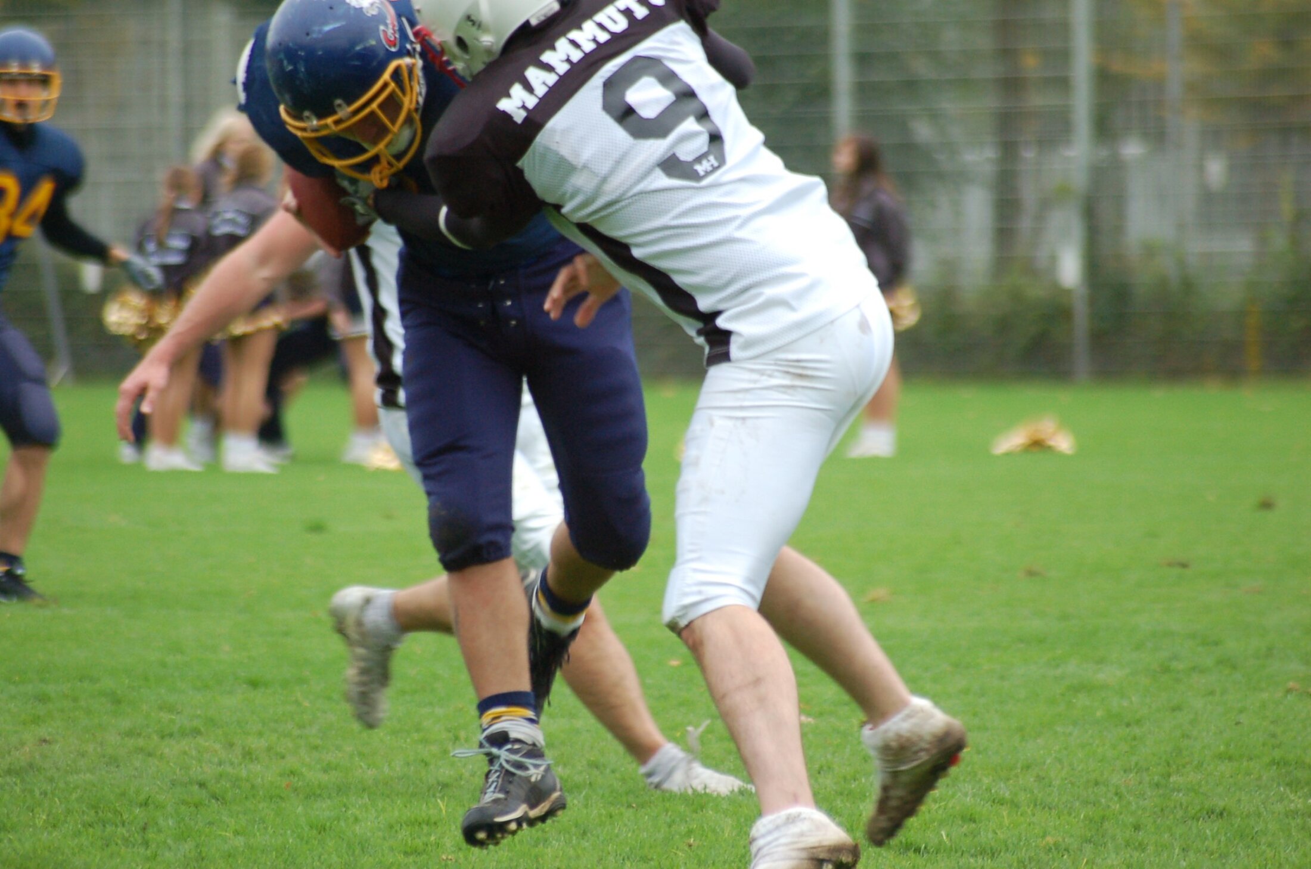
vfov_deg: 3.4
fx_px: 14721
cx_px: 656
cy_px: 434
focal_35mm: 405
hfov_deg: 5.1
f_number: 5.6
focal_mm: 270
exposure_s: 1/400
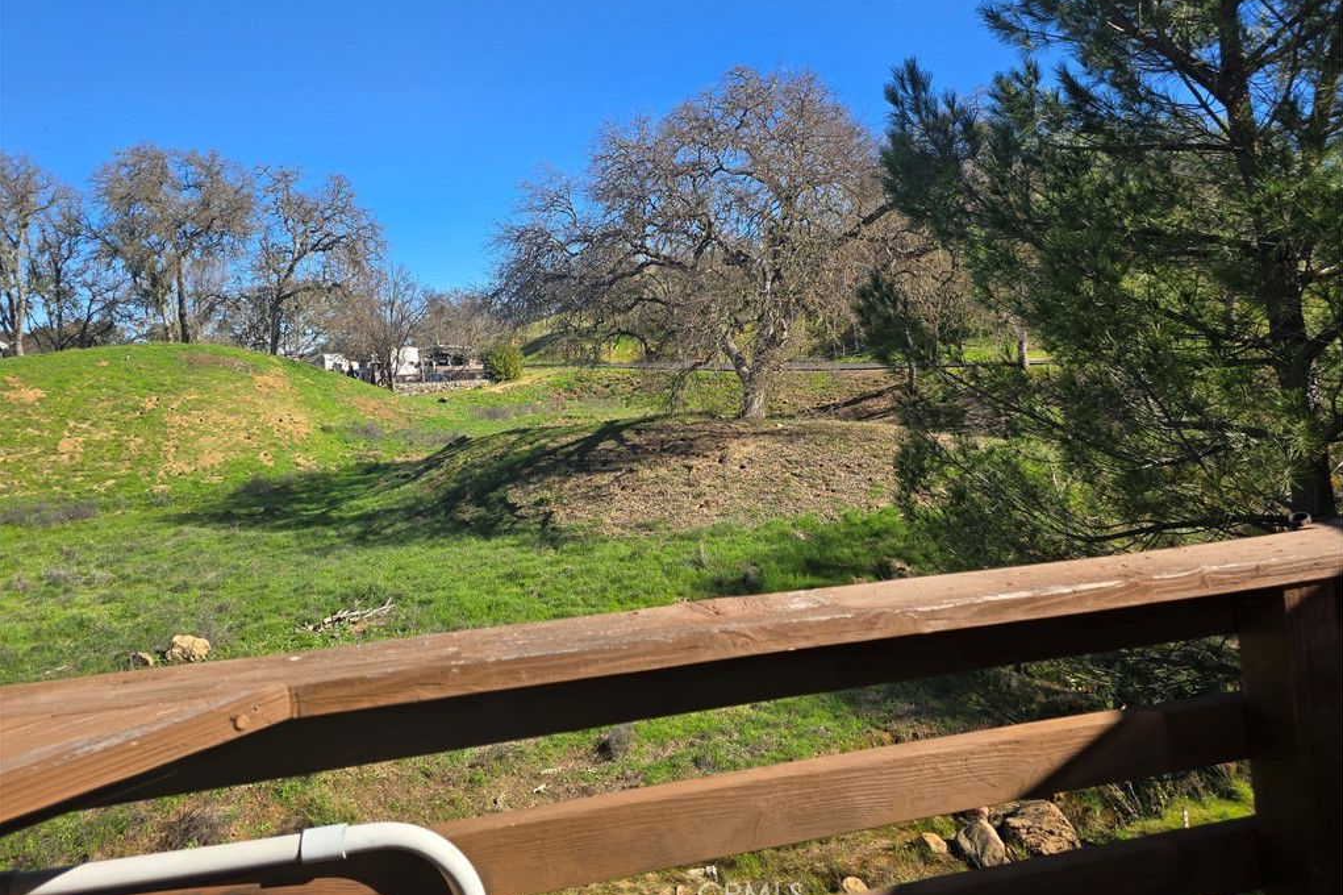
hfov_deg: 73.8
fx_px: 895
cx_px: 672
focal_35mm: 24
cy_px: 408
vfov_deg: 53.0
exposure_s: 1/471
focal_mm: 6.3
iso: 12
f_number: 1.7
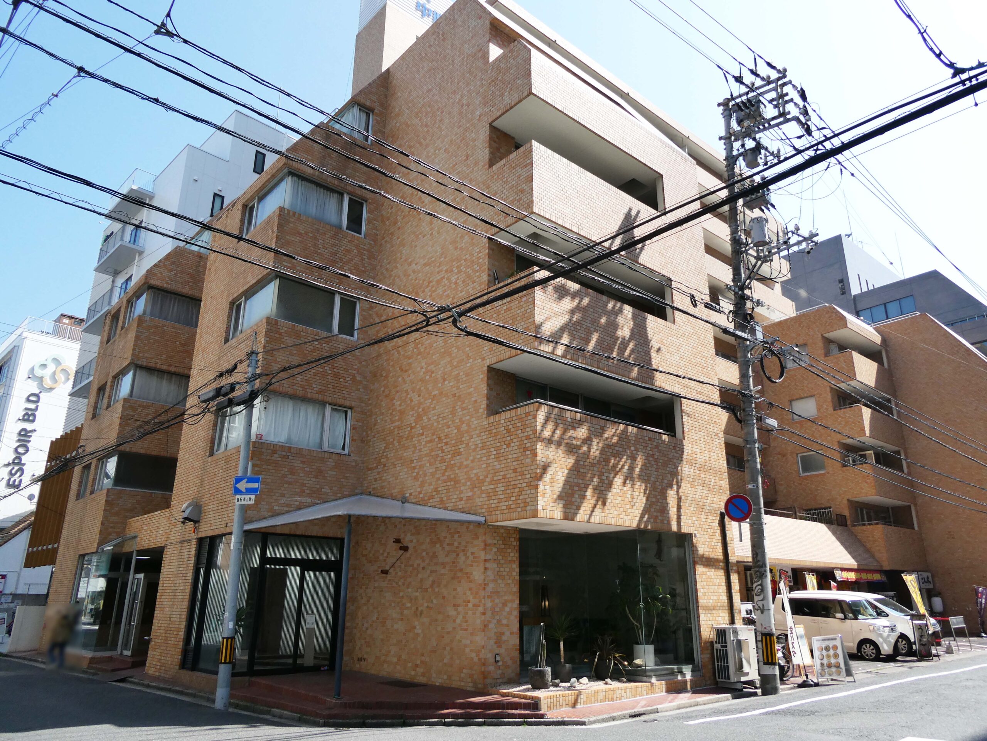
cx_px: 494
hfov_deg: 71.6
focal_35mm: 24
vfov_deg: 56.8
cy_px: 370
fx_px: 684
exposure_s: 1/800
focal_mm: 4.3
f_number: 3.3
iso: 80
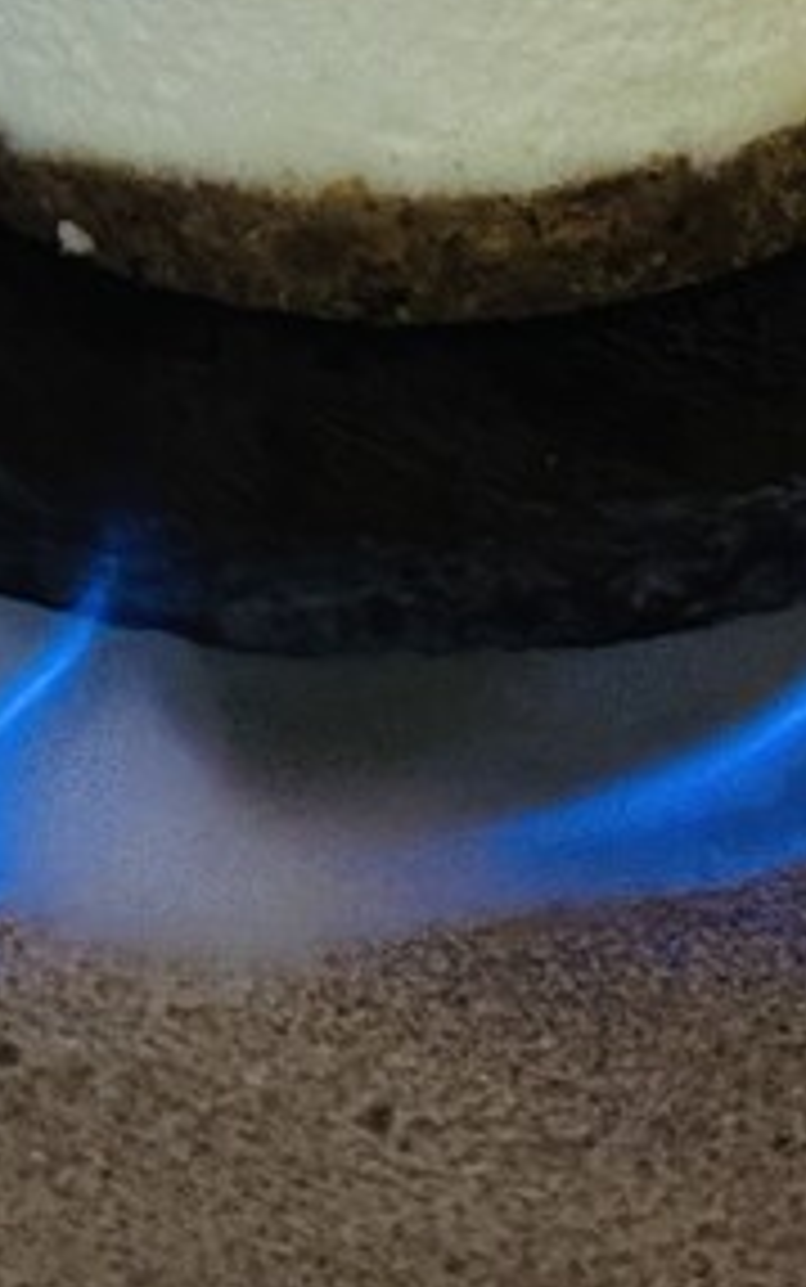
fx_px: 5302
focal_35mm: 151
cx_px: 419
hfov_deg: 8.7
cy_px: -74
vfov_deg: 13.6
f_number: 1.78
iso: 1250
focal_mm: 6.86
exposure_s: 1/15
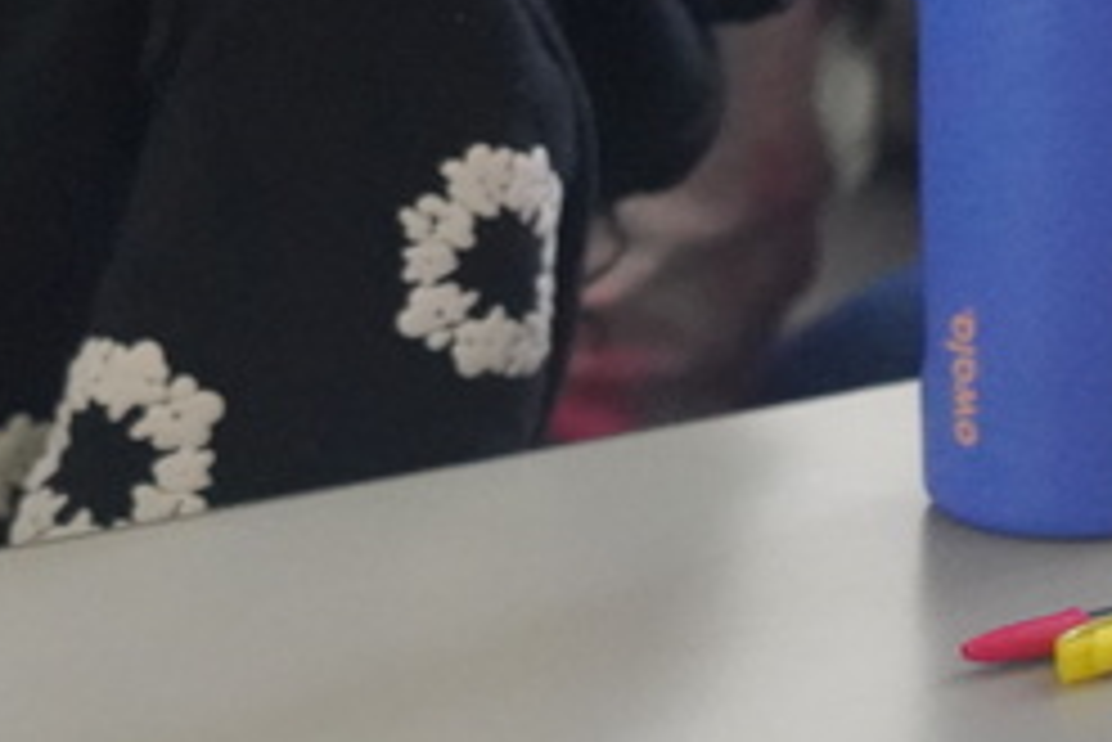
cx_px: -1080
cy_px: -767
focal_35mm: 386
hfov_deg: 5.2
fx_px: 11930
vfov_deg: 3.5
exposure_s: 1/160
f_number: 4
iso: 12800
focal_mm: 93
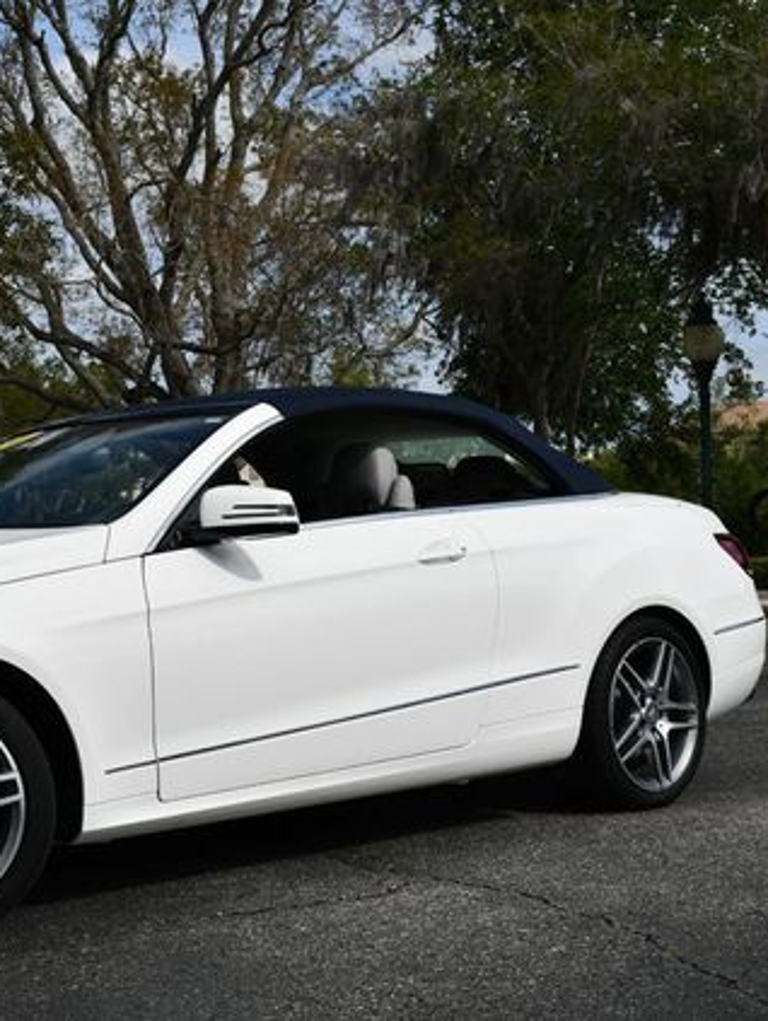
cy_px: 507
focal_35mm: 64
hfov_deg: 22.4
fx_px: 1890
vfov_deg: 30.2
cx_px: 63
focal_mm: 22
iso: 100
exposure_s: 1/400
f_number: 10
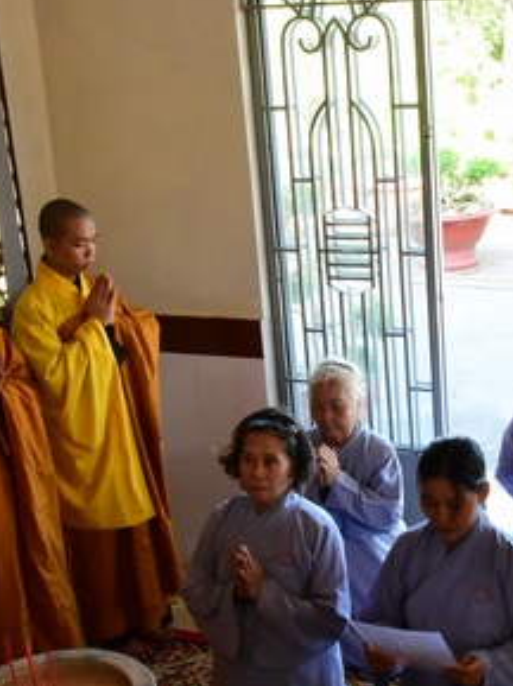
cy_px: 439
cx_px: 392
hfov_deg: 22.3
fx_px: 1287
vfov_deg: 29.7
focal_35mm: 65
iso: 7200
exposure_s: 1/100
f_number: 13
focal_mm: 30
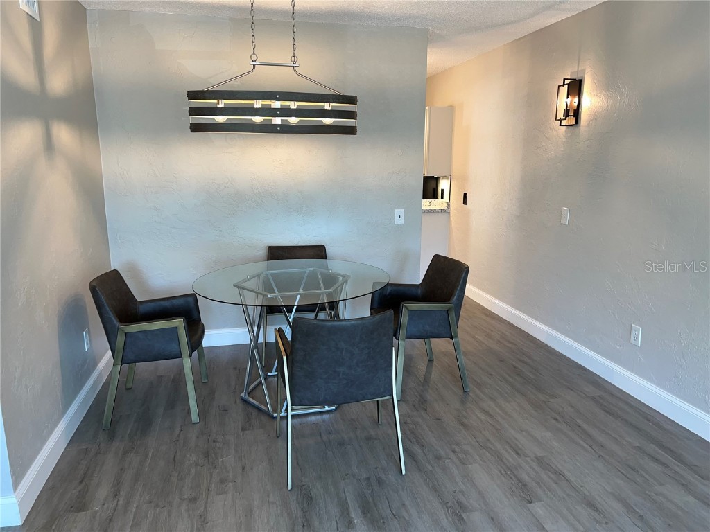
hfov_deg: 67.3
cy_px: 266
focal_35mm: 26
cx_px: 355
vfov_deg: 53.1
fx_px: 533
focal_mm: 5.7
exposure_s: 1/33
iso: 40
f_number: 1.5
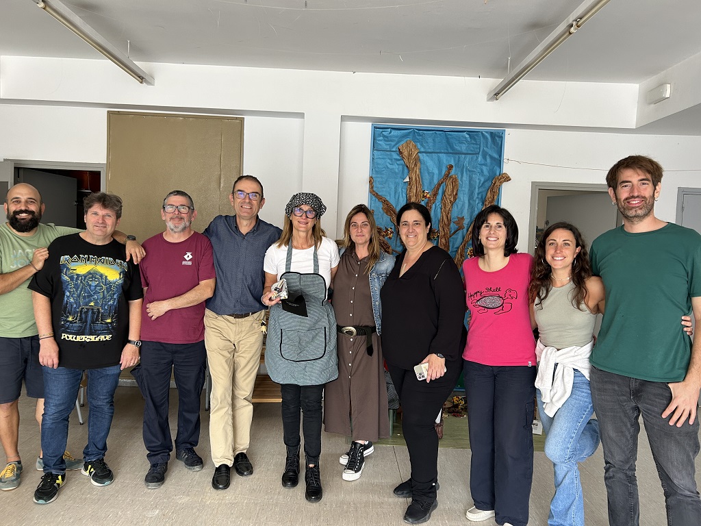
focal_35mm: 26
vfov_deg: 53.1
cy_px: 263
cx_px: 350
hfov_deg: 67.3
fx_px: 527
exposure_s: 1/69
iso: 125
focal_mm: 5.7
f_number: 1.5
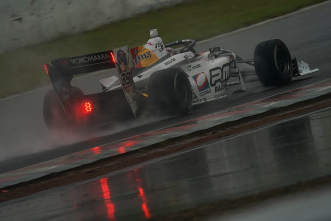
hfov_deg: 3.4
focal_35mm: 600
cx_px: 166
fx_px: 5516
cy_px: 110
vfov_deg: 2.3
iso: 320
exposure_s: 1/400
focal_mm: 600
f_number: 7.1
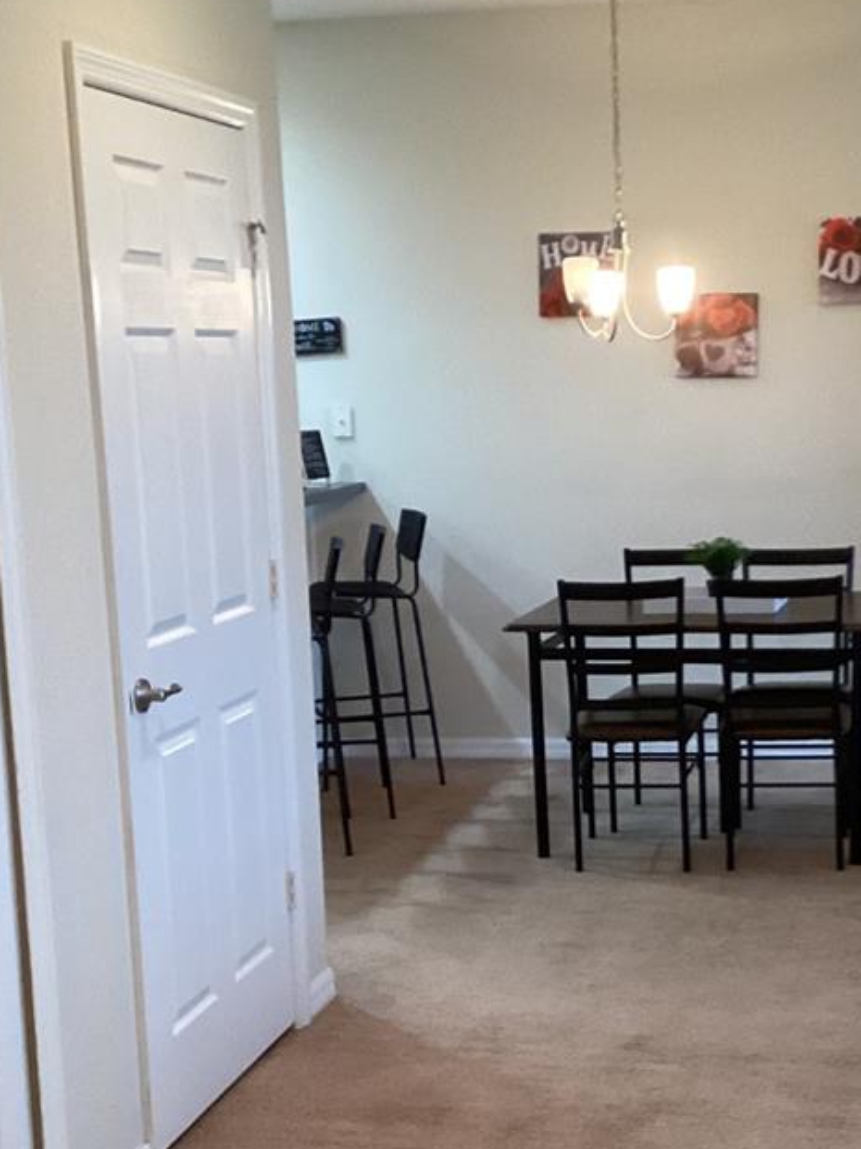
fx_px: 1990
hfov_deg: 24.3
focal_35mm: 60
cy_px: 701
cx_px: 583
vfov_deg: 32.1
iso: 320
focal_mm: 3.3
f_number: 2.4
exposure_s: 1/60
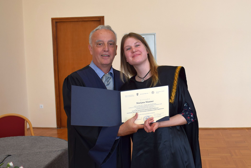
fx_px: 209
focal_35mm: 30
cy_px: 84
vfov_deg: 43.6
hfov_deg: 61.9
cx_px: 126
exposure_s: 1/100
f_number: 5
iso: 400
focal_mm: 20
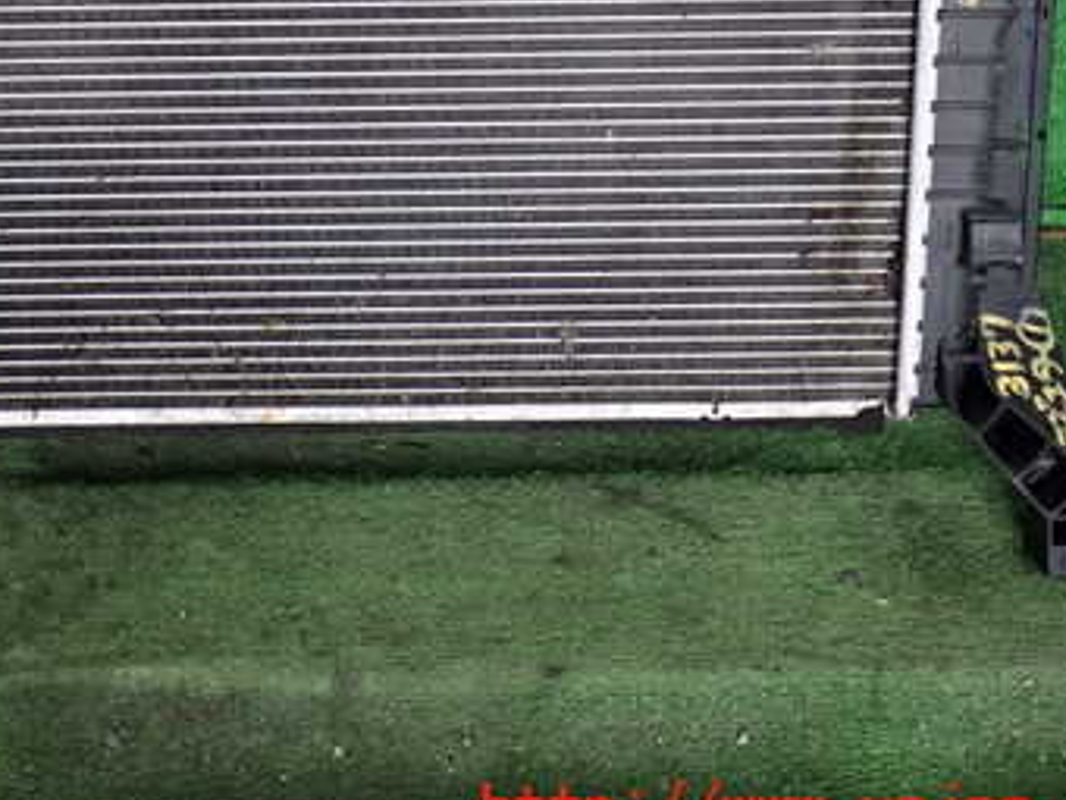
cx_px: 248
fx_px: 2063
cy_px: 147
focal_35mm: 67
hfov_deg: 28.5
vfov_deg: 21.6
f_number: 2.7
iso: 250
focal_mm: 6.83
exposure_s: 1/125
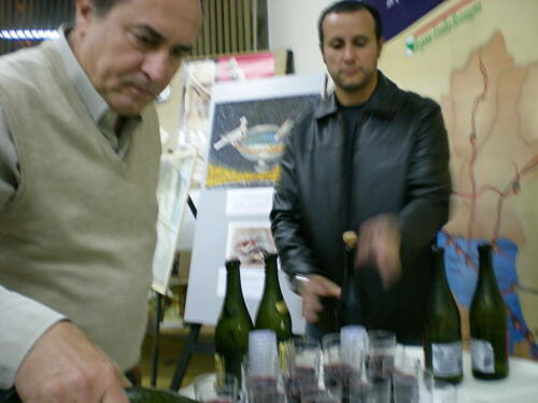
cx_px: 269
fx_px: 591
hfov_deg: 49.0
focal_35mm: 38
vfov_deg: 37.7
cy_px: 202
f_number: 3.1
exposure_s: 1/8.2
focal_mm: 6.3
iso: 200
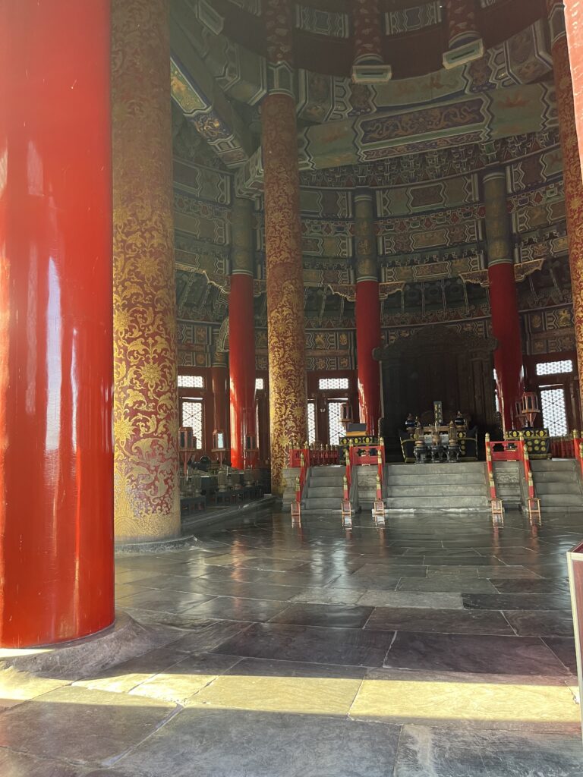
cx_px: 292
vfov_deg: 67.3
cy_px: 388
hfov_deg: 53.1
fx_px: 584
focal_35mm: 26
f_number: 1.6
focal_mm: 5.1
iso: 125
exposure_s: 1/93
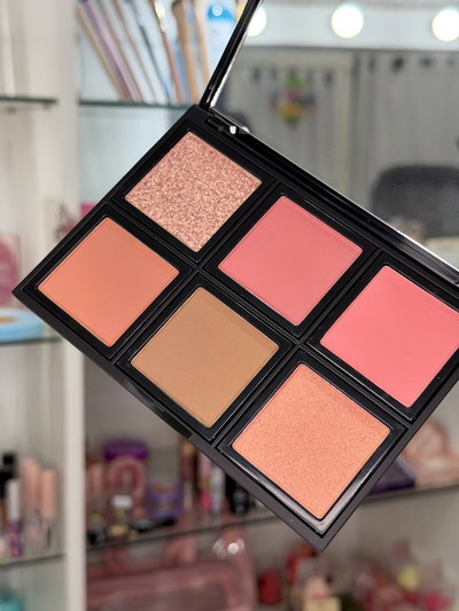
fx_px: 848
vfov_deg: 39.6
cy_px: 306
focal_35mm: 48
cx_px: 230
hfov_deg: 30.3
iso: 50
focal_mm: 6.76
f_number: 1.78
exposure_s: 1/100
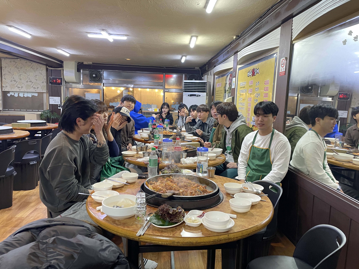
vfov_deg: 53.1
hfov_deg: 67.3
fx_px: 270
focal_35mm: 26
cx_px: 180
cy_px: 134
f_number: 1.6
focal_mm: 4.2
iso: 250
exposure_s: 1/60
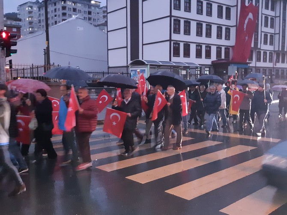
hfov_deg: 67.3
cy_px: 108
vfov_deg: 53.0
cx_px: 144
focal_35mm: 26
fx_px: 215
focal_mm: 3.93
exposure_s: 1/17
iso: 640
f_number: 1.7
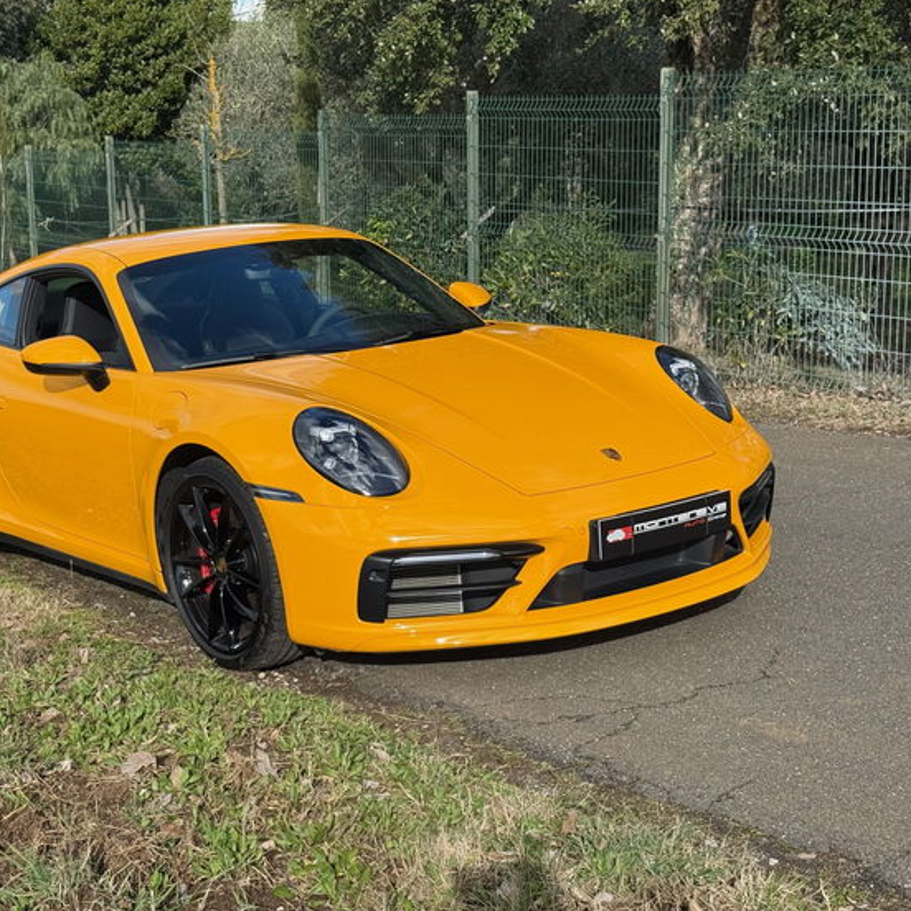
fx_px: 1757
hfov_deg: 28.9
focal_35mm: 59
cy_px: 441
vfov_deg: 29.1
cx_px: 325
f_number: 1.78
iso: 80
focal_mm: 6.76
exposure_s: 1/3226
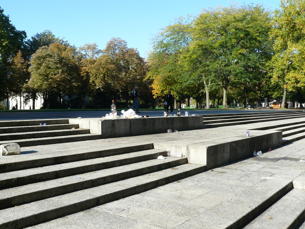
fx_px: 317
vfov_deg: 39.7
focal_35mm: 36
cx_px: 152
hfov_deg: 51.4
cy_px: 114
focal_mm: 6
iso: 100
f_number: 5
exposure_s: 1/200
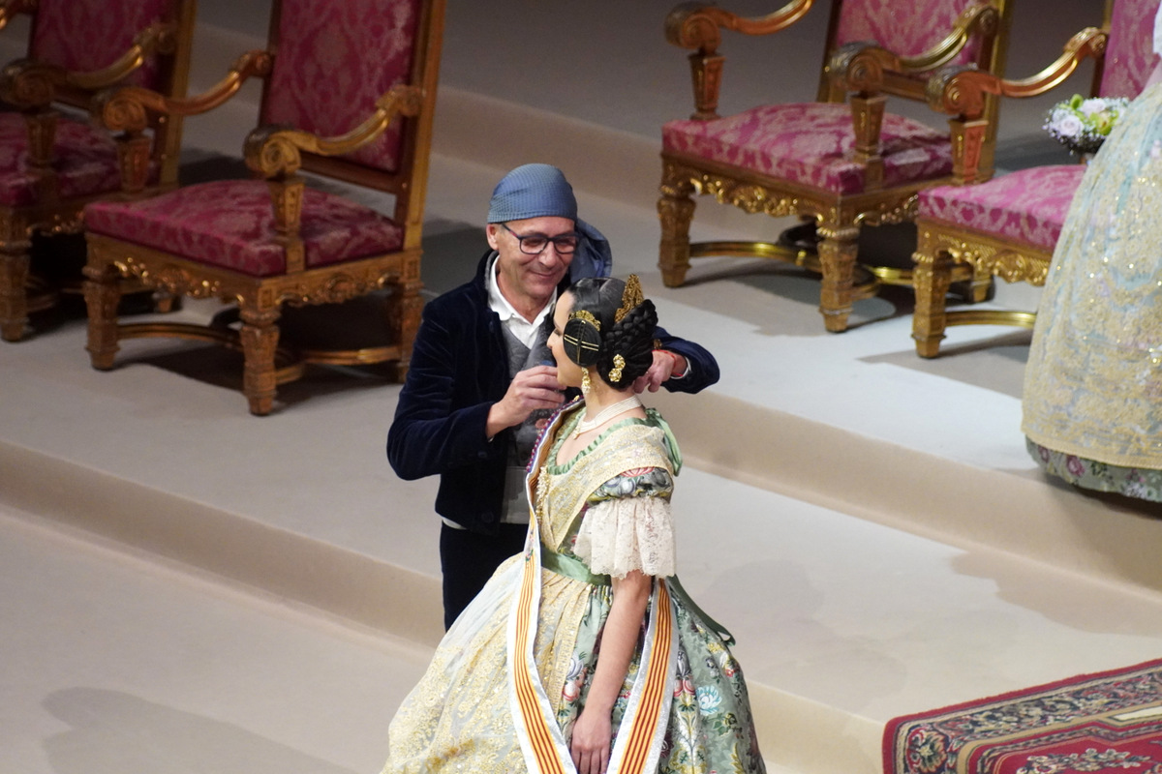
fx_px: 7746
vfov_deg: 5.7
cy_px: 387
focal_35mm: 240
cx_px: 581
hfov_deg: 8.6
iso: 4000
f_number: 5.6
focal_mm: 160
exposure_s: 1/250
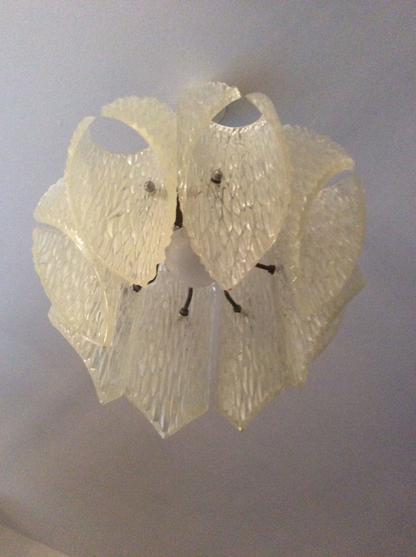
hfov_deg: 44.1
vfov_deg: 56.9
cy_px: 278
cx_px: 208
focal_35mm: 32
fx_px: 514
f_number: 2.4
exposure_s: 1/25
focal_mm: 3.3
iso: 320
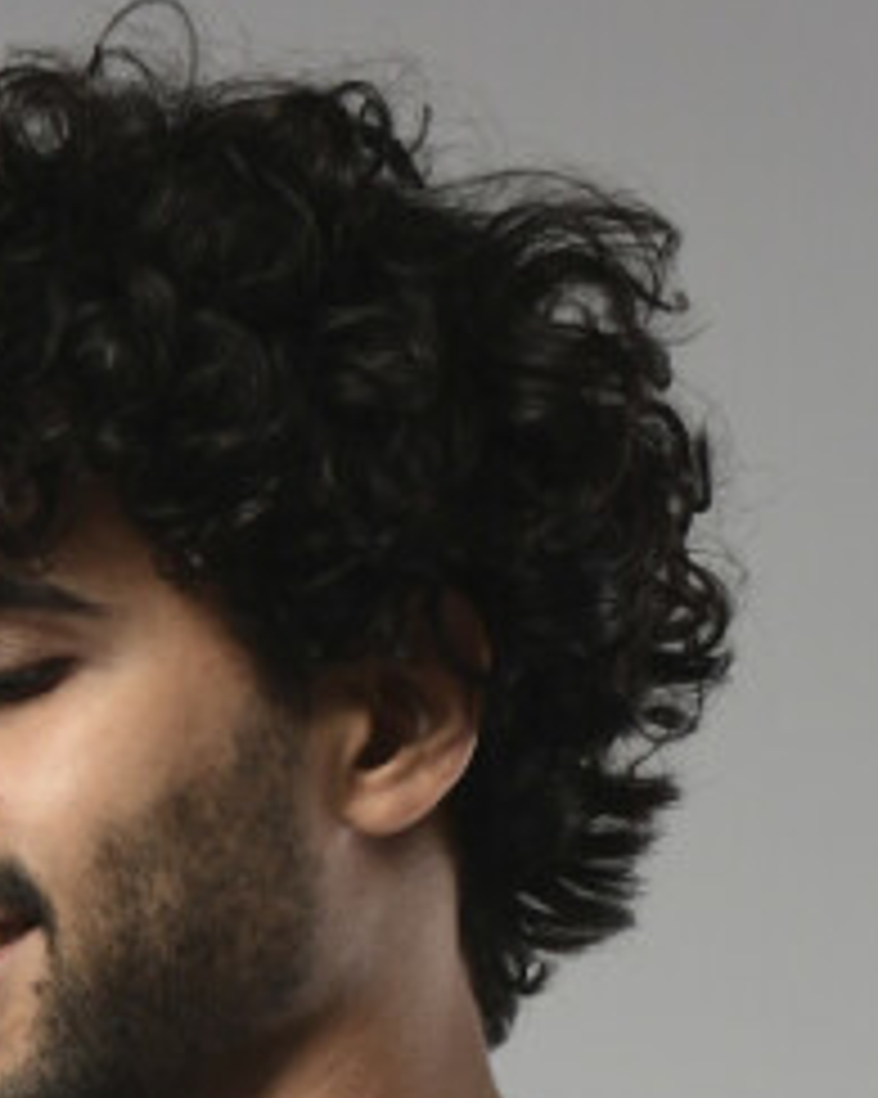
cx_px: 113
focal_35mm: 254
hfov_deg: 6.1
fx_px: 8256
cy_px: 2493
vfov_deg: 7.2
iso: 400
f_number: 6.3
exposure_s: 1/125
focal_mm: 55
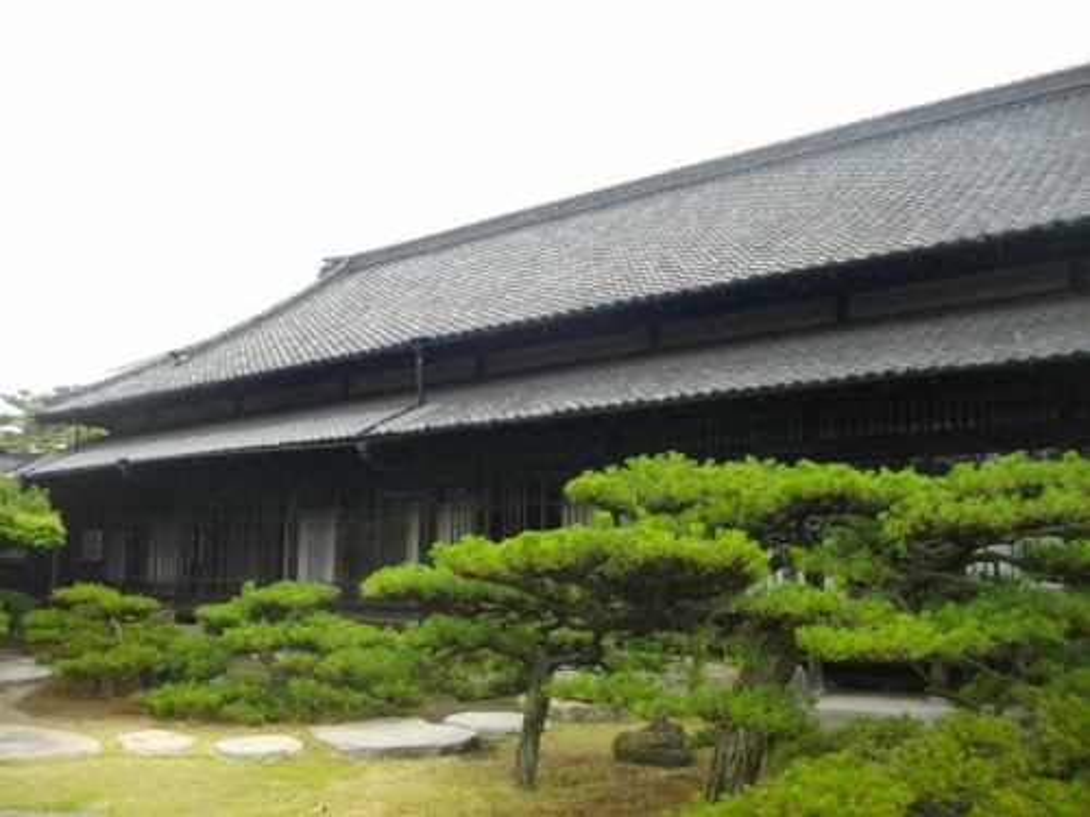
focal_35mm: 32
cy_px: 408
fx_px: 1008
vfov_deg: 44.2
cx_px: 545
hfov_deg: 56.8
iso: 100
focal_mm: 5.7
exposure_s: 1/320
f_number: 2.9
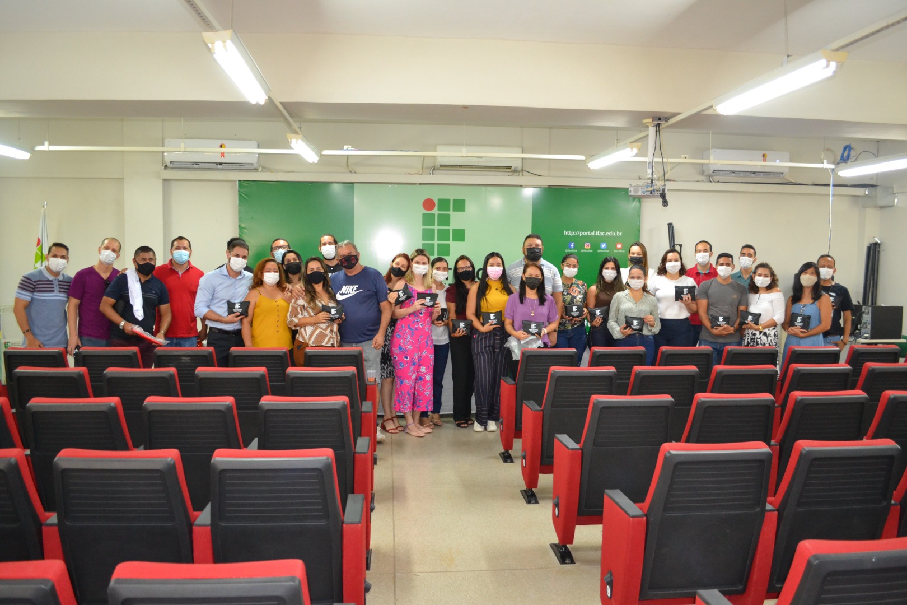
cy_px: 302
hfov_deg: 67.4
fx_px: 680
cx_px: 454
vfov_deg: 47.9
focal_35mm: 27
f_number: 3.5
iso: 1400
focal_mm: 18
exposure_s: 1/60
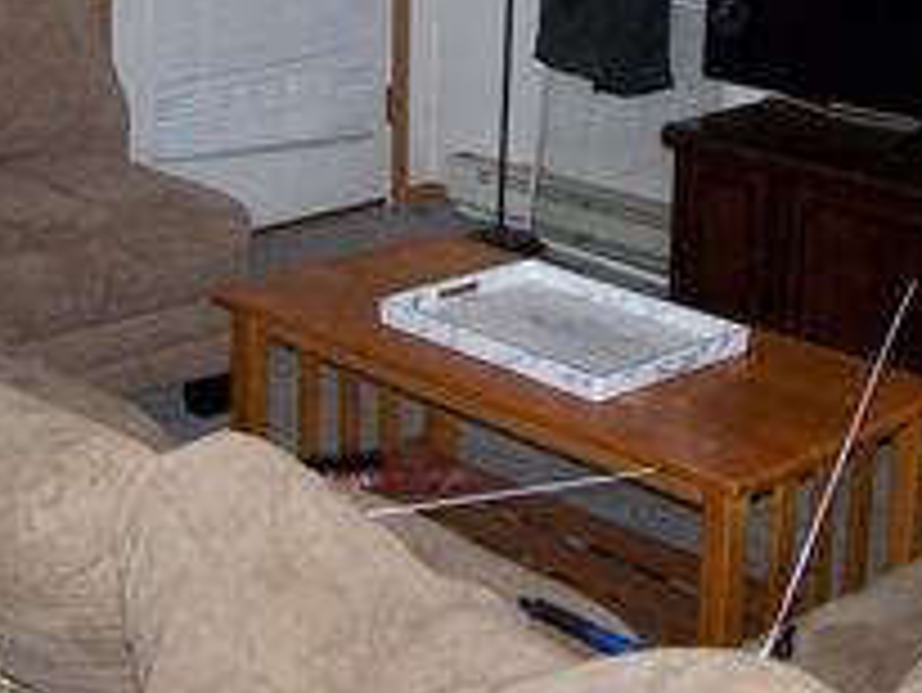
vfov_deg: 18.2
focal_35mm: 79
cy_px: -14
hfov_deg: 24.7
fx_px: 2105
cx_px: 506
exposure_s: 1/60
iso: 140
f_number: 2.8
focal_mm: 6.3
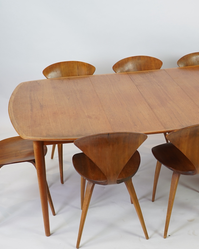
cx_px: 165
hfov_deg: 22.8
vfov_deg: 28.7
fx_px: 486
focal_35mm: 66
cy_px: 148
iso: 640
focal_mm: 33
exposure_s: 1/100
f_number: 4.5
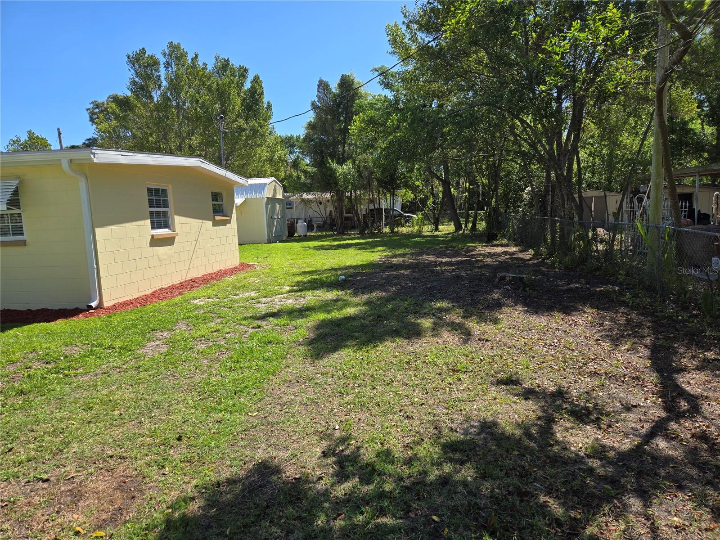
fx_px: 478
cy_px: 270
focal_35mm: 23
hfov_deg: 73.9
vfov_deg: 58.9
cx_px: 360
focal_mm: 5.4
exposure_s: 1/1252
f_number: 1.8
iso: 25
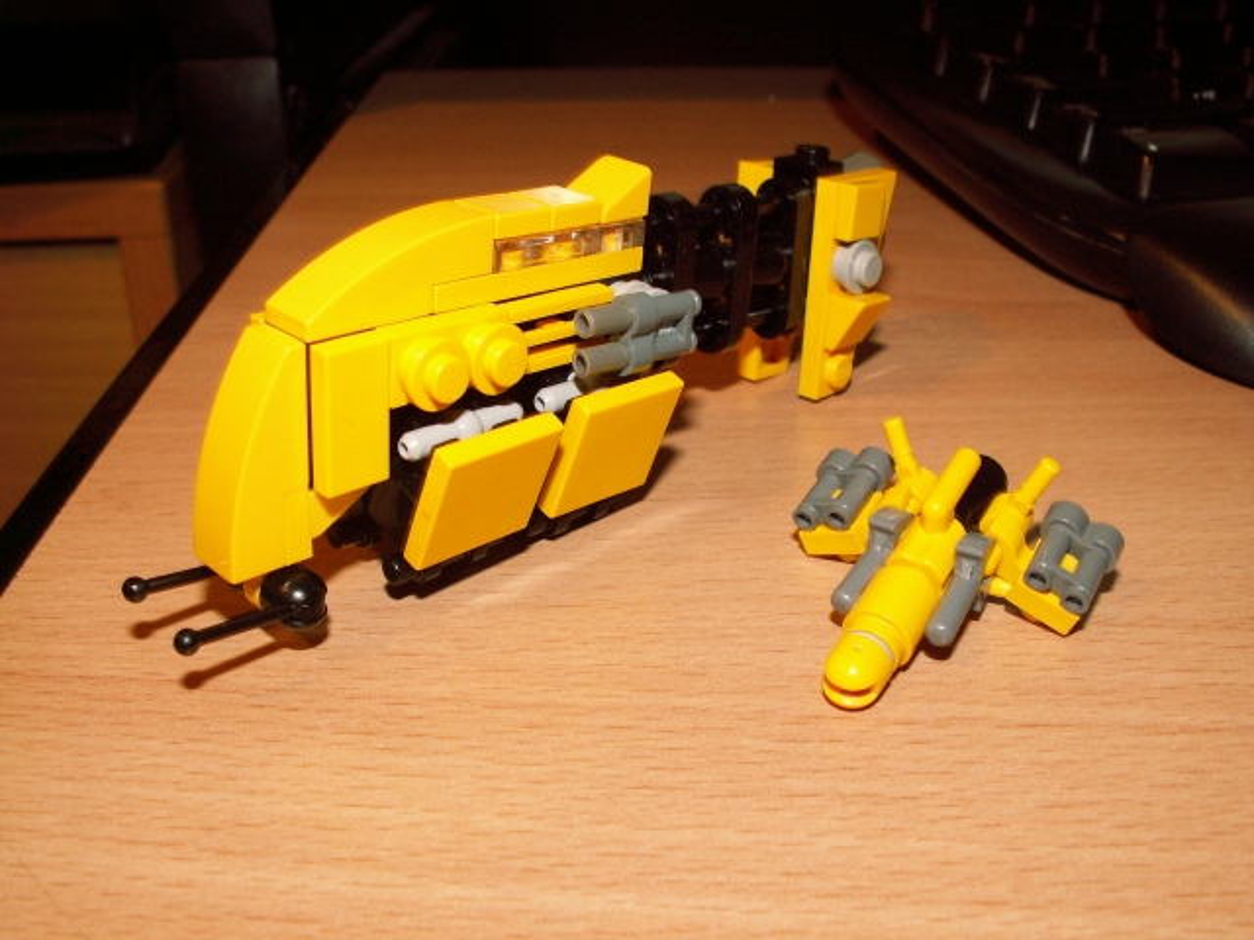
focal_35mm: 35
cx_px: 627
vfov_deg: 40.7
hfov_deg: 52.6
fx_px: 1268
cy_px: 470
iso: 100
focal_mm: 5.86
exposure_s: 1/8
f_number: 3.5
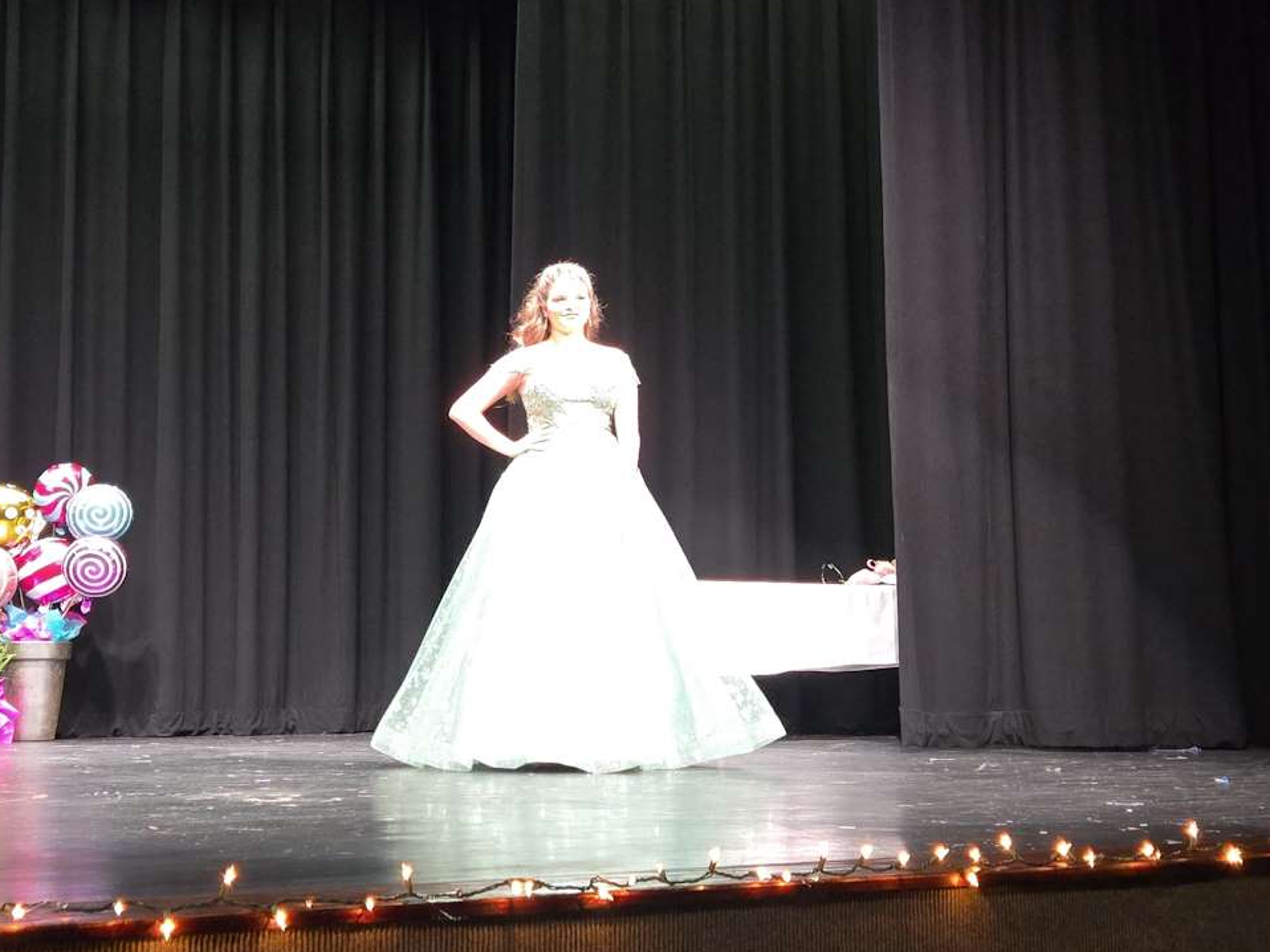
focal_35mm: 24
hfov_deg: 71.6
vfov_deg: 56.8
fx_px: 881
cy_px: 489
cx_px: 647
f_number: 1.8
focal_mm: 5.4
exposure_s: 1/120
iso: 640
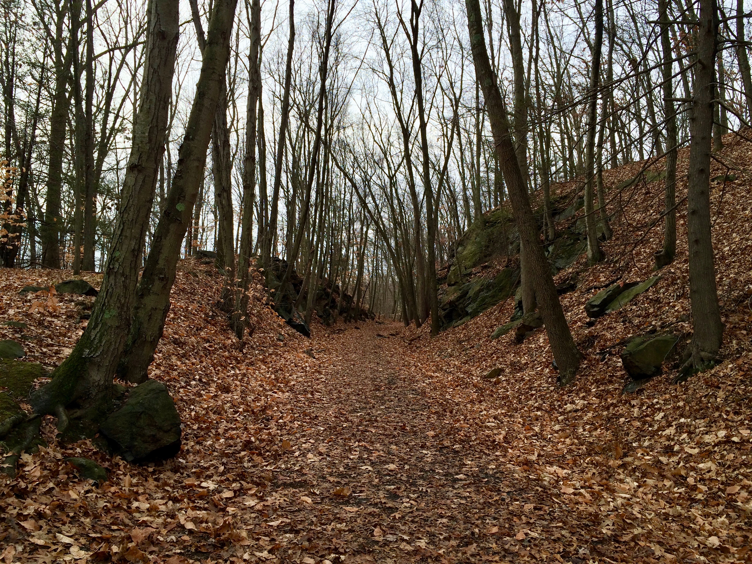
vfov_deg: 48.2
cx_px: 376
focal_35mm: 29
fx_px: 630
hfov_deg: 61.7
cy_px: 282
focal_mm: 4.15
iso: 32
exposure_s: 1/570
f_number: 2.2
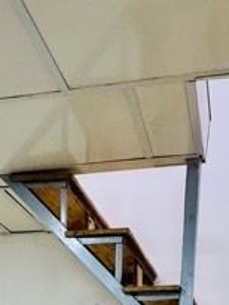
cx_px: 71
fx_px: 617
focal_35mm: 70
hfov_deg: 20.9
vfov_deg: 20.3
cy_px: 543
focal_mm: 2.22
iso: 250
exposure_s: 1/100
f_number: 2.2
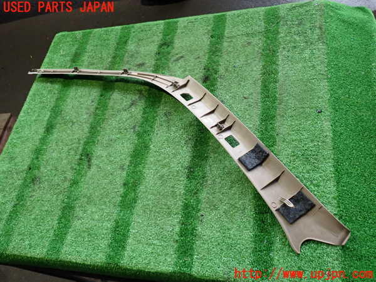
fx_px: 326
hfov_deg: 60.0
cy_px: 141
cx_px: 188
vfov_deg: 46.8
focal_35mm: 30
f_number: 2.3
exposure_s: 1/30
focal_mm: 5.4
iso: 250
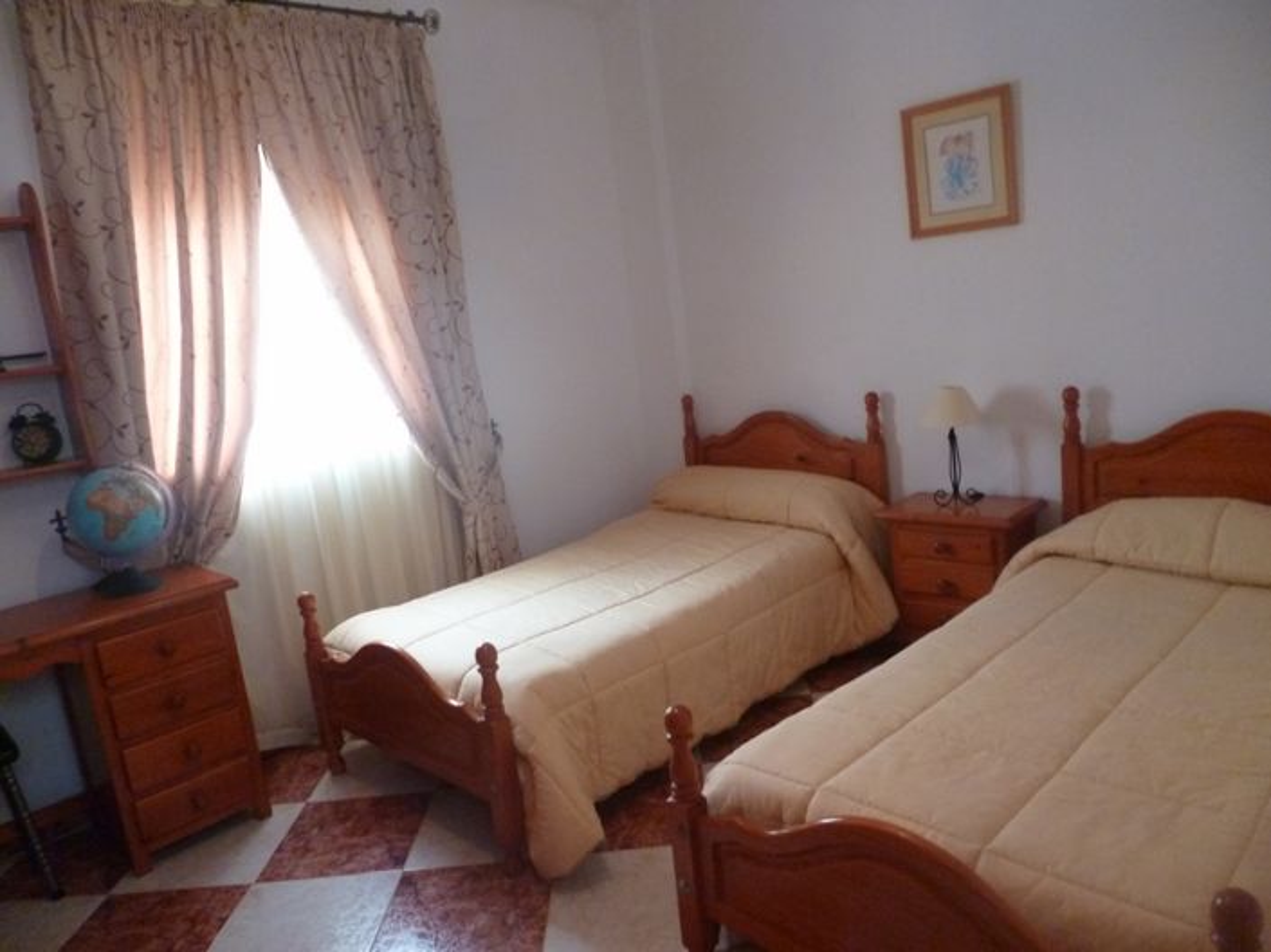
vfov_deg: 56.8
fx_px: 881
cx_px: 636
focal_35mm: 24
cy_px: 476
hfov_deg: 71.6
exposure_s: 1/20
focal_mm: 4.3
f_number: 2.5
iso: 400
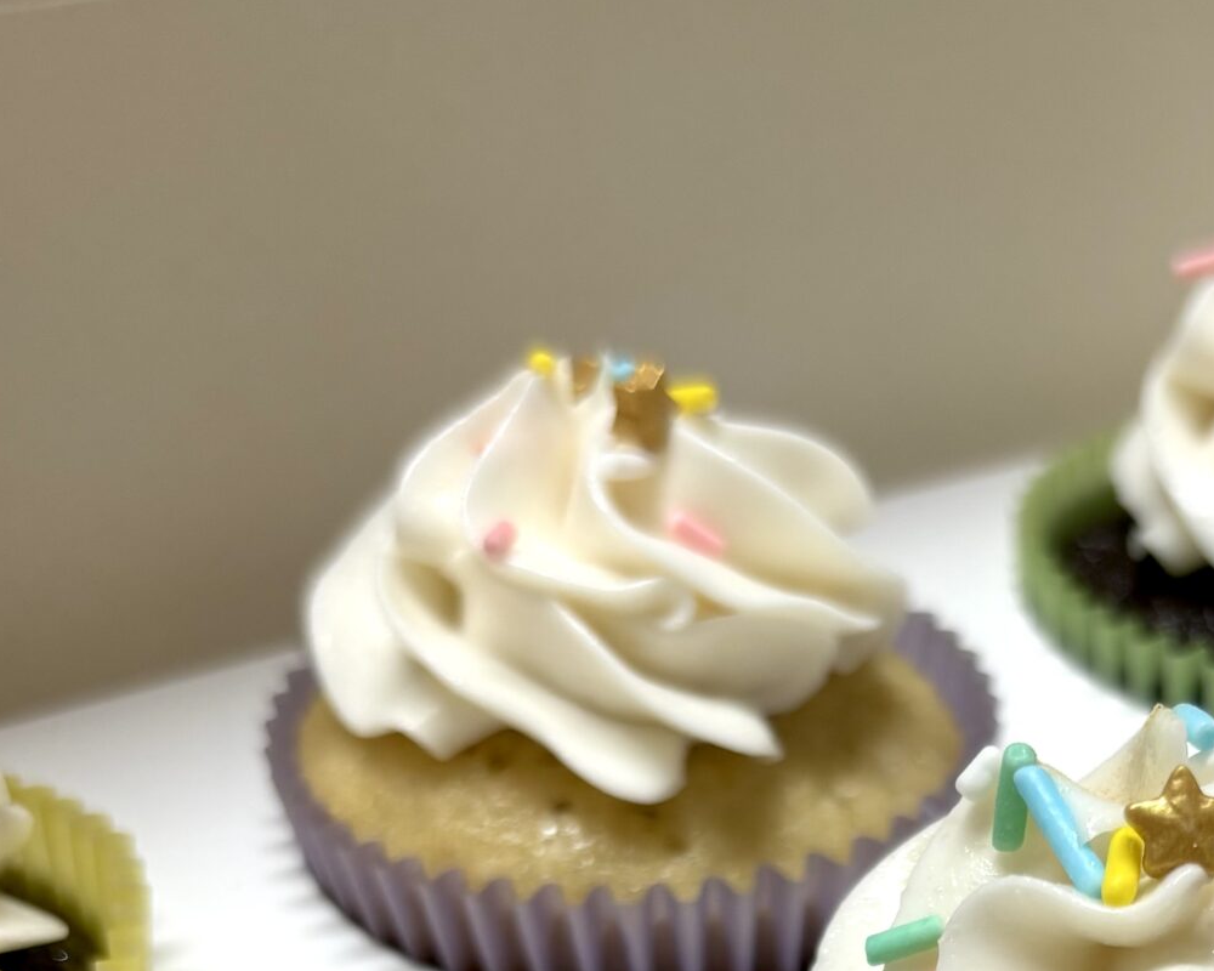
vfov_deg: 20.9
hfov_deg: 28.7
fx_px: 2335
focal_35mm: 65
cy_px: 1333
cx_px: 926
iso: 50
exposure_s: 1/100
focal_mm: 5.96
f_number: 1.6
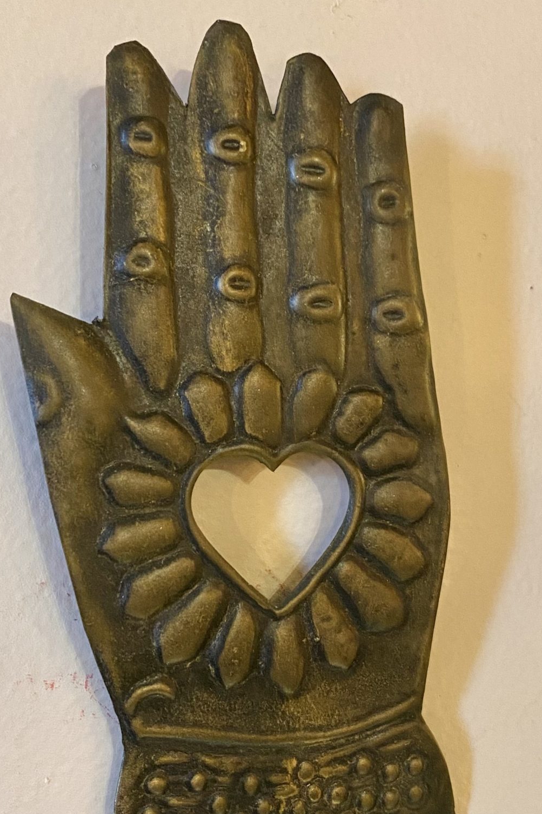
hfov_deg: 29.2
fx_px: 1039
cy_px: 448
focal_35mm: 46
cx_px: 273
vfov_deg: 42.7
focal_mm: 4.25
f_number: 1.8
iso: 400
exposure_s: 1/33
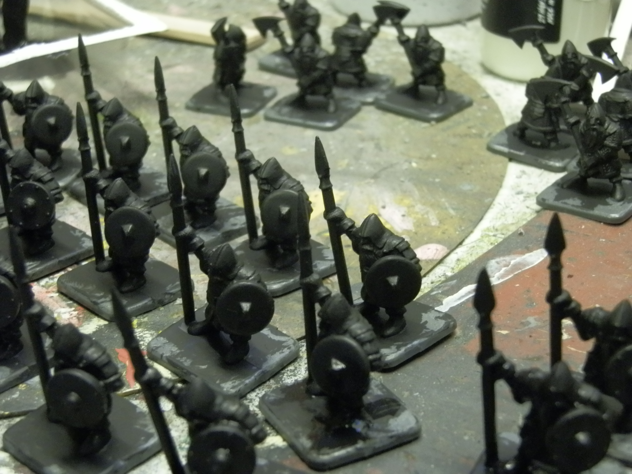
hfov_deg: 31.7
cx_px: 316
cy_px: 237
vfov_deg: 24.0
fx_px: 1114
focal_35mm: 61
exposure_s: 1/8
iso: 400
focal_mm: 10.99
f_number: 3.7
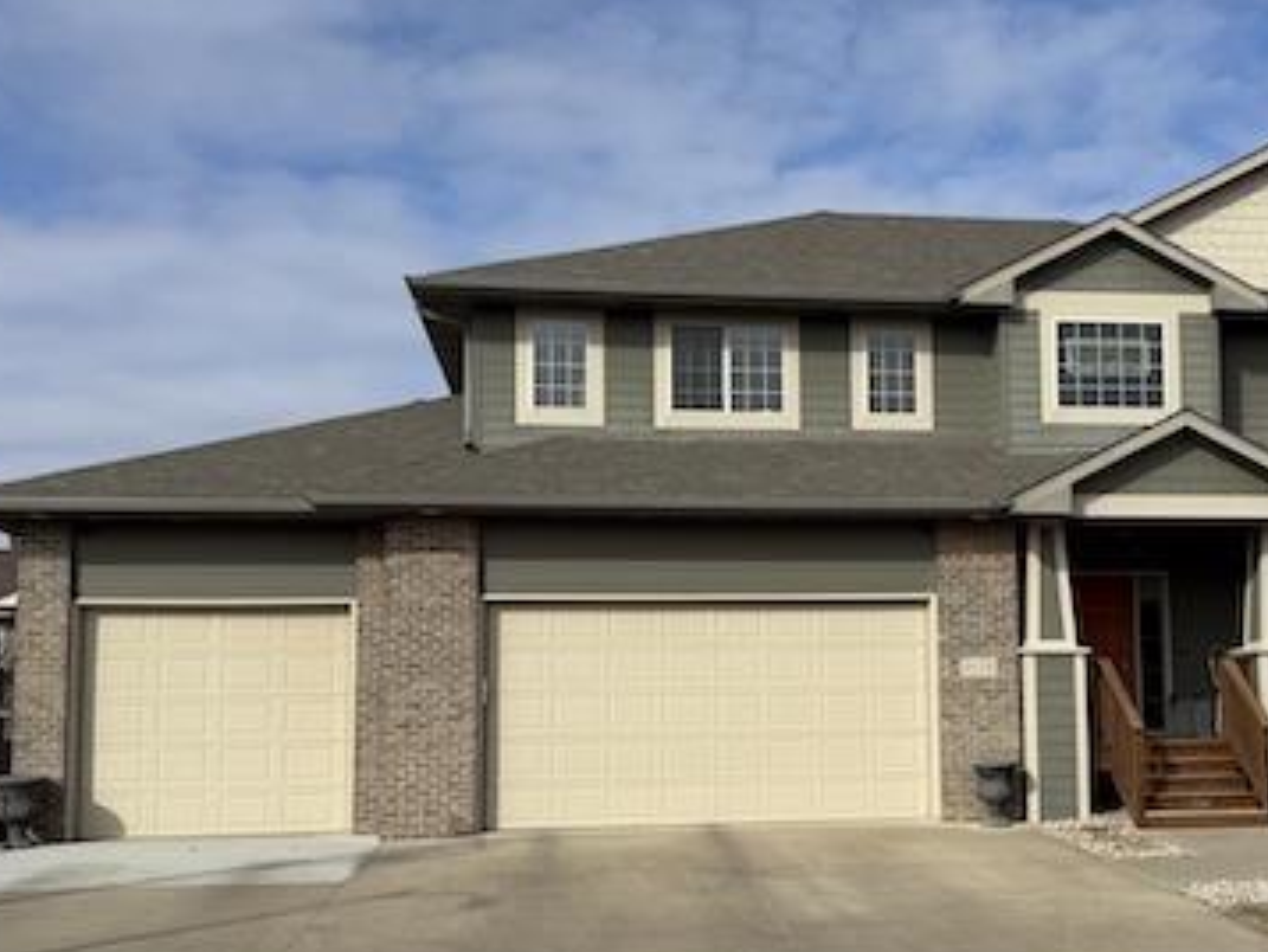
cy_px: 551
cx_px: 856
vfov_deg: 33.6
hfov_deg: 43.2
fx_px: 1576
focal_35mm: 43
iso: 80
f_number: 1.78
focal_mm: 6.76
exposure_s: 1/6711
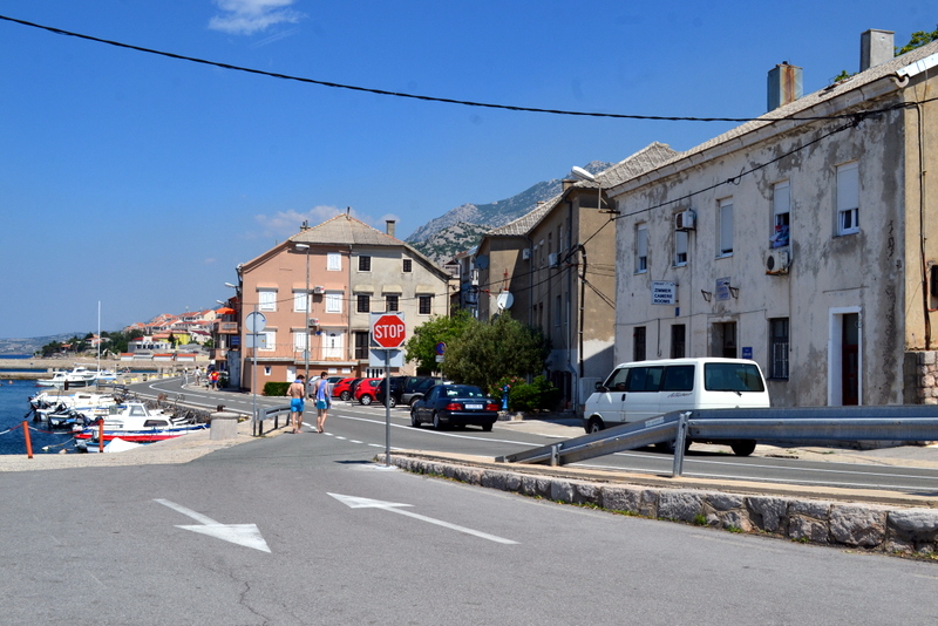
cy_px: 313
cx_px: 469
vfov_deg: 34.2
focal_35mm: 39
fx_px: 1016
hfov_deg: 49.5
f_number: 11
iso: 320
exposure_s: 1/500
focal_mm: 26
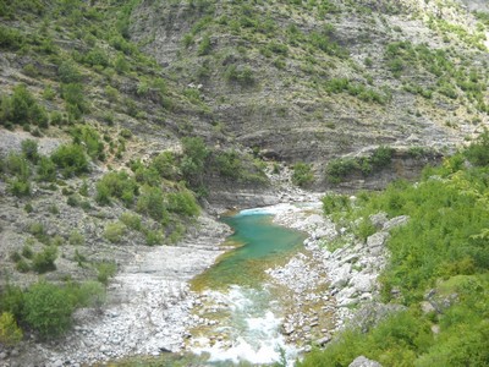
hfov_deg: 45.8
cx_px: 244
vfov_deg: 35.1
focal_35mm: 41
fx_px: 579
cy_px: 184
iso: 64
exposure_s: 1/109
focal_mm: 6.72
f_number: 3.1
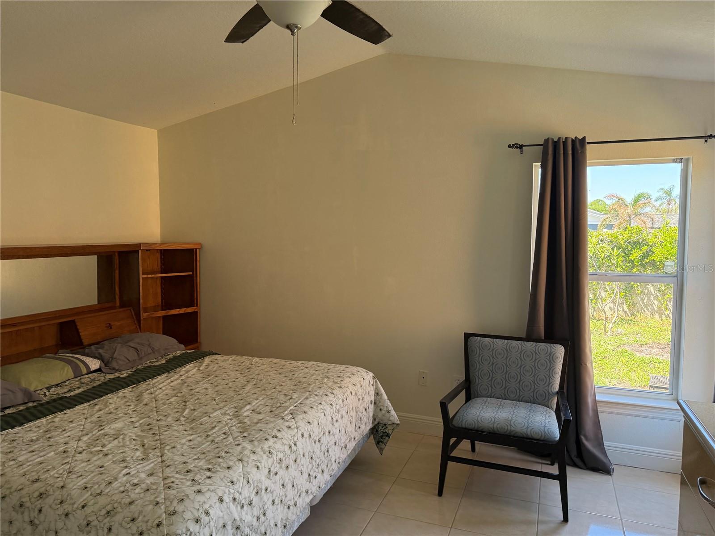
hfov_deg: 71.6
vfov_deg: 56.8
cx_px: 358
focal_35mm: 24
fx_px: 496
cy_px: 268
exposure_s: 1/212
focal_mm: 6.76
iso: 200
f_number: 1.78
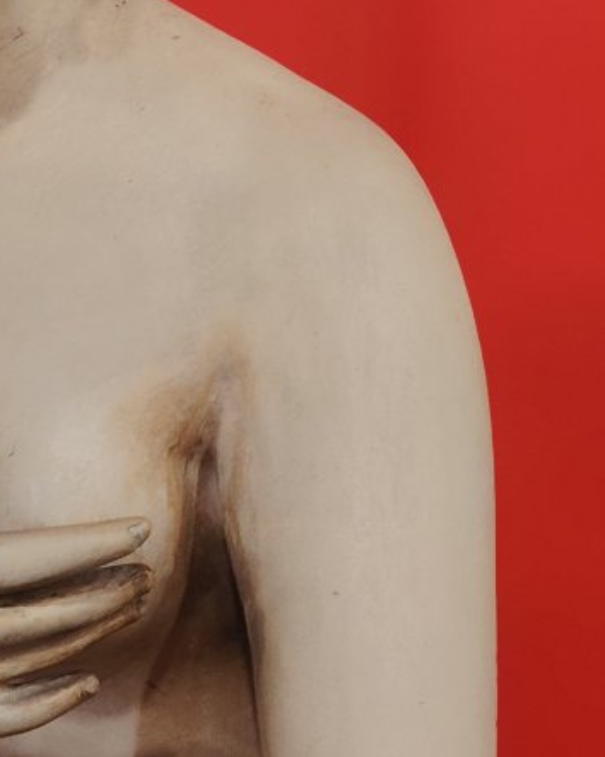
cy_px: 253
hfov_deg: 12.1
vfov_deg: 15.1
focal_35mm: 127
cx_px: 65
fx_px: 2844
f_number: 4
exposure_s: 1/25
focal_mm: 5.25
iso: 449
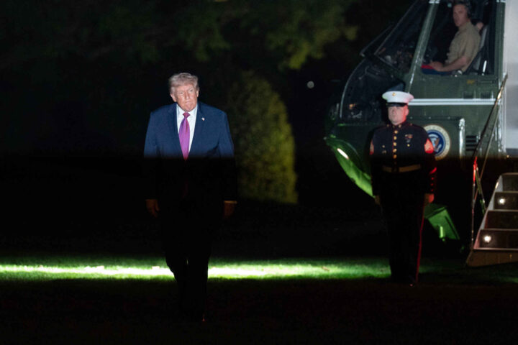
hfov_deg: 10.3
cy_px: 172
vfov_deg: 6.9
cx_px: 259
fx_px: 2878
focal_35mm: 200
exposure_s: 1/200
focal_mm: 200
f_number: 3.5
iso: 10000
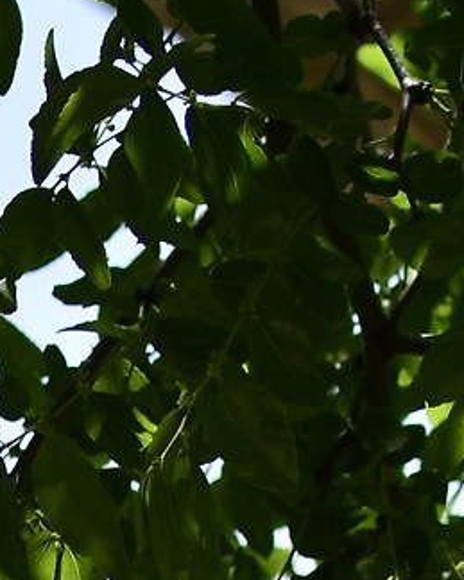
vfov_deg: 5.0
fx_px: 6277
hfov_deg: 4.2
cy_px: 1710
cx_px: -421
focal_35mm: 365
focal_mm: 35
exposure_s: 1/1600
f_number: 3.2
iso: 100
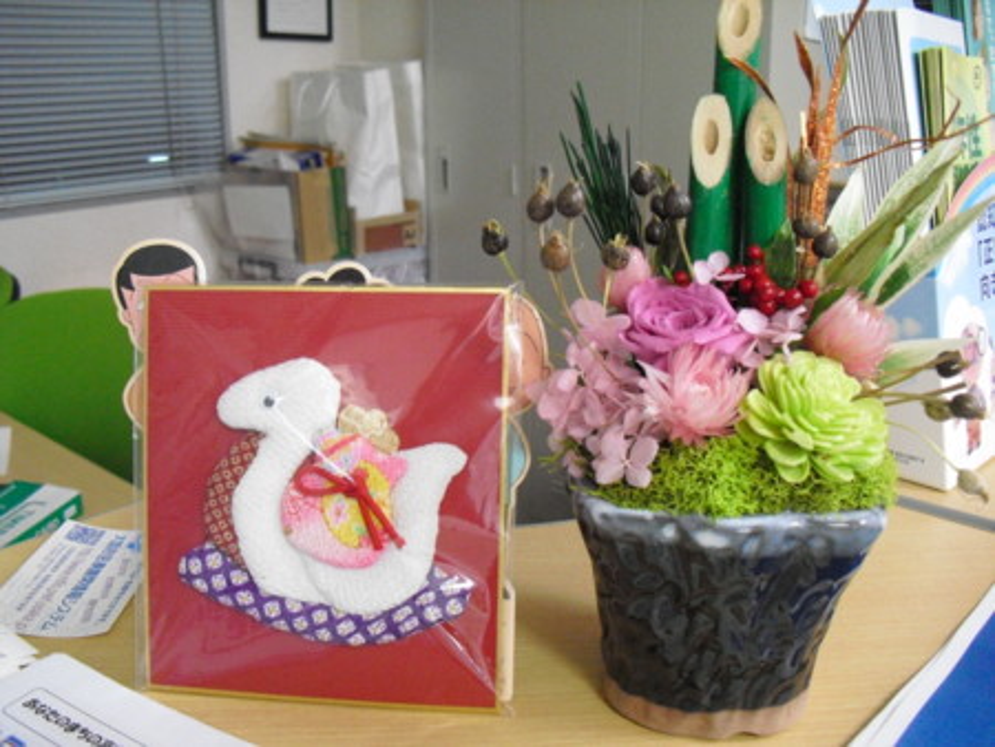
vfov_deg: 39.7
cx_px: 498
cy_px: 374
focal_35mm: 36
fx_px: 1035
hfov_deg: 51.3
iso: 800
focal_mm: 6.3
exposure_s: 1/30
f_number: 3.1
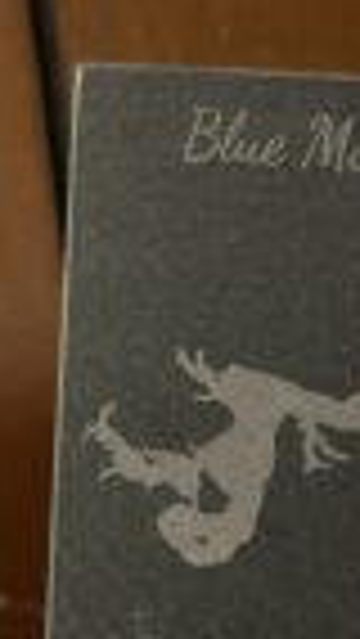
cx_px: 414
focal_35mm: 68
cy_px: 542
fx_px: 1153
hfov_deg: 17.1
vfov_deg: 30.0
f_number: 1.6
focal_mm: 5.1
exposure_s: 1/30
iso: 500
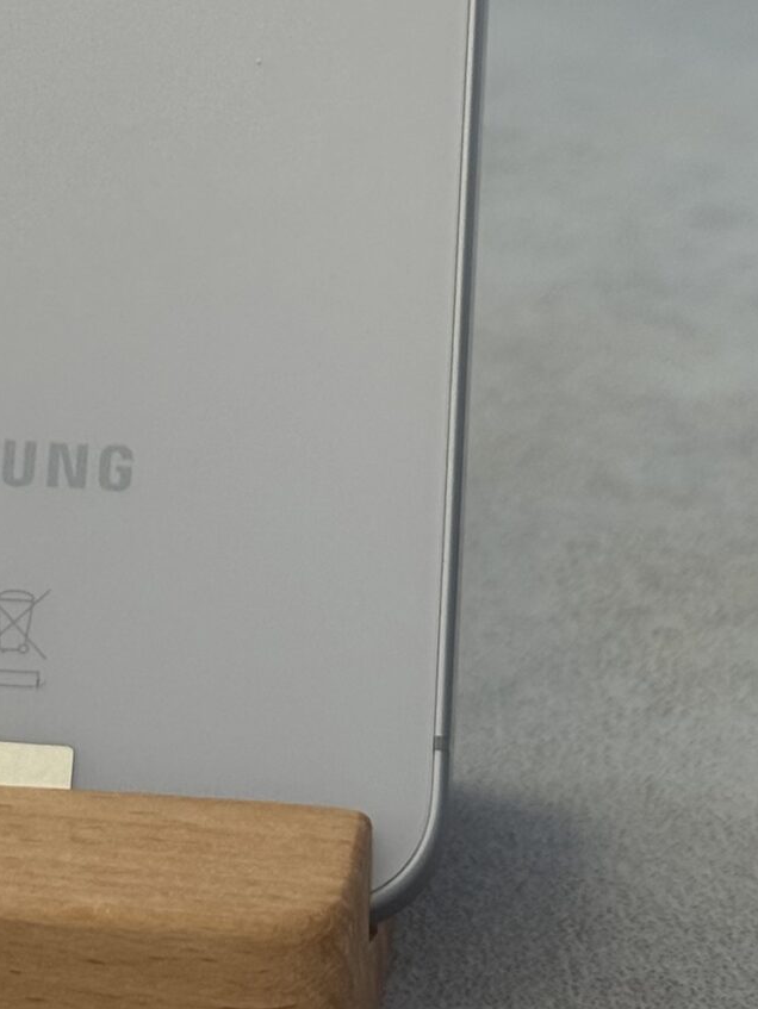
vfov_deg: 13.4
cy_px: 0
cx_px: -32
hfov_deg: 10.1
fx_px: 4230
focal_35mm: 145
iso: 64
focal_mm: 6.76
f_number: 1.78
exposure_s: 1/235
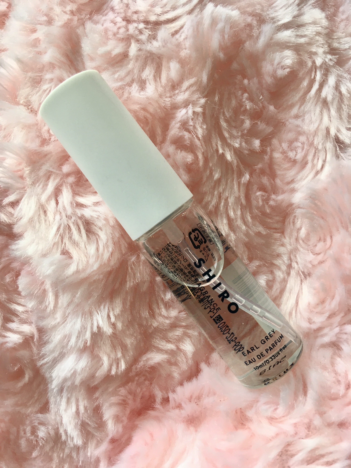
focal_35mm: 29
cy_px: 234
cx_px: 176
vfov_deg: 61.7
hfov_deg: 48.2
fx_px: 392
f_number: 2.2
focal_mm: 4.15
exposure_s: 1/30
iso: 40
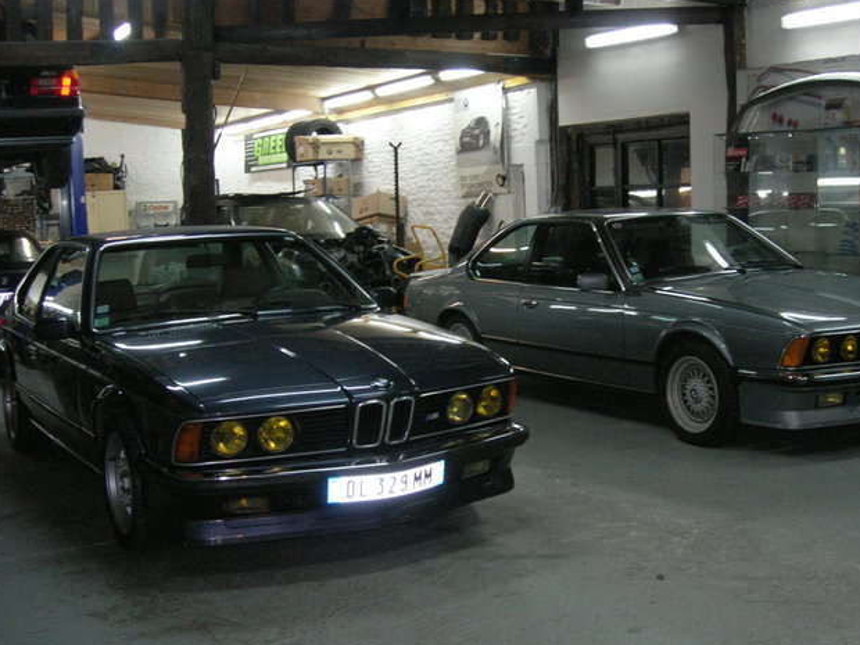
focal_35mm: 49
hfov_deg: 38.7
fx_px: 1217
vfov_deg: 29.7
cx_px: 526
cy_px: 356
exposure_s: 1/28.3
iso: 185
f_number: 2.8
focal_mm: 7.8
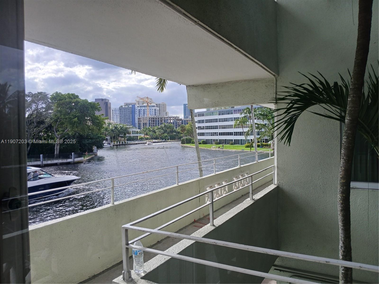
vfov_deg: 53.1
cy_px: 142
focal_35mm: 26
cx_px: 190
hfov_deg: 67.3
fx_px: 285
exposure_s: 1/161
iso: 20
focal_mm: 3.98
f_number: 1.8
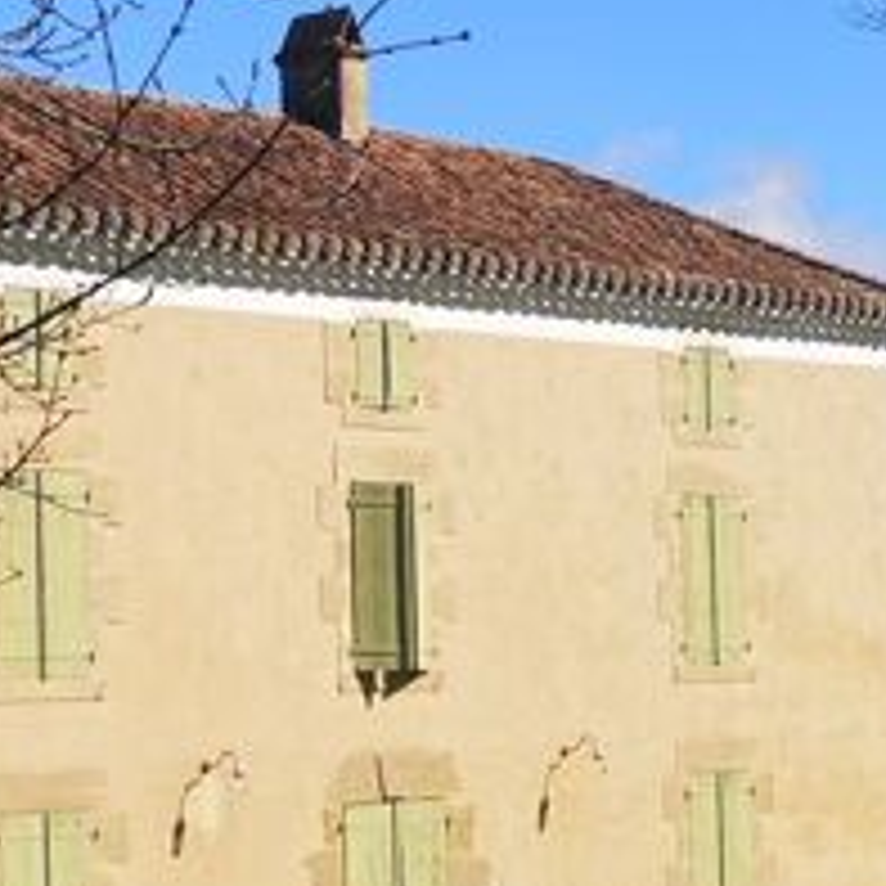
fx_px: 3504
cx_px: 702
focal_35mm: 121
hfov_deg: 14.3
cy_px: 553
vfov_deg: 14.4
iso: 50
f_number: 1.8
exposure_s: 1/2370
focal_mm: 5.58
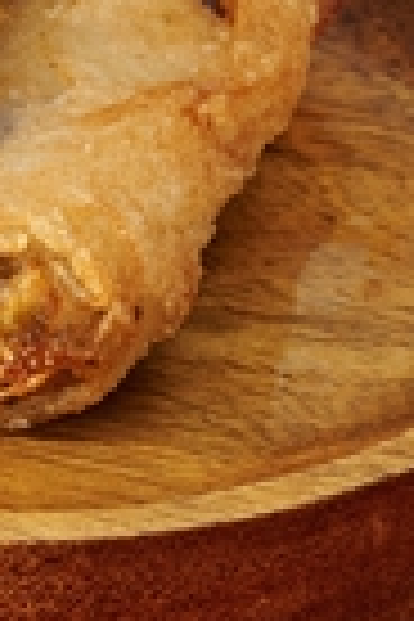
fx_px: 12643
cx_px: -540
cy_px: -315
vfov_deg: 2.8
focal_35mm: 733
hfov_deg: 1.9
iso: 200
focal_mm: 105
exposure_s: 1/160
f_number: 10
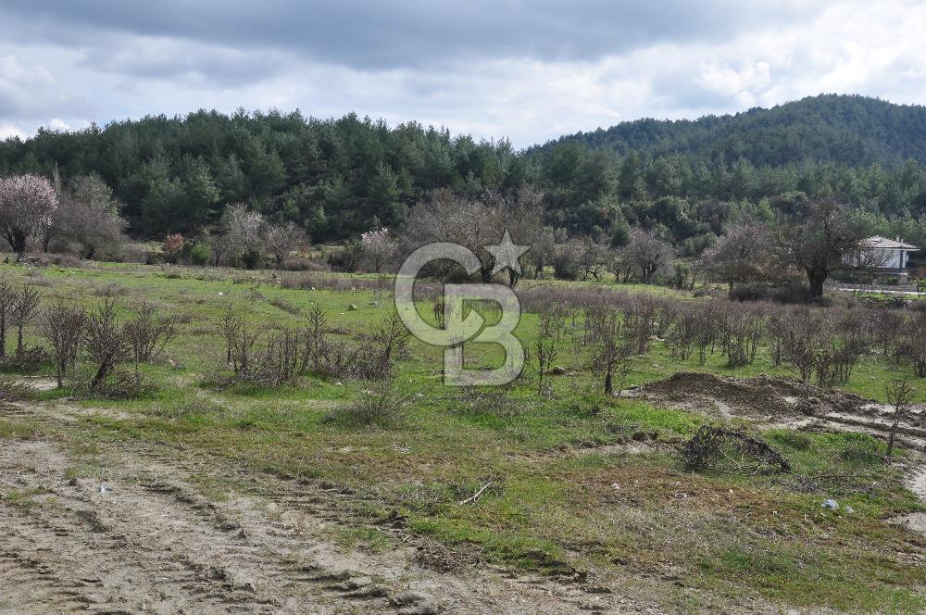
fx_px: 963
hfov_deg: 51.3
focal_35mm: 38
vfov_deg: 35.4
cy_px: 308
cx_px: 463
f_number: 10
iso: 200
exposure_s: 1/250
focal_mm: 25
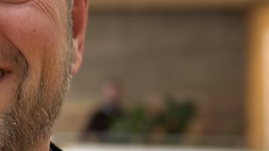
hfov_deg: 6.2
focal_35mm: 347
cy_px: 213
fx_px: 2475
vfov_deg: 3.5
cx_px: -6
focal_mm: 6.86
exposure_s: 1/50
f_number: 1.78
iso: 80
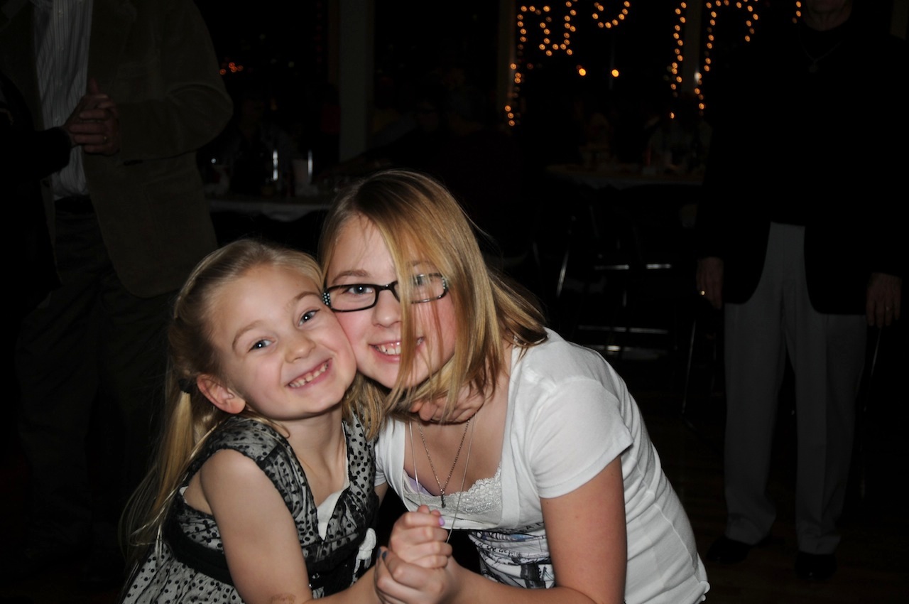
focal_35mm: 46
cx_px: 454
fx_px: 1173
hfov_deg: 42.4
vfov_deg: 28.9
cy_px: 302
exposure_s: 1/60
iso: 250
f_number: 4
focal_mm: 31
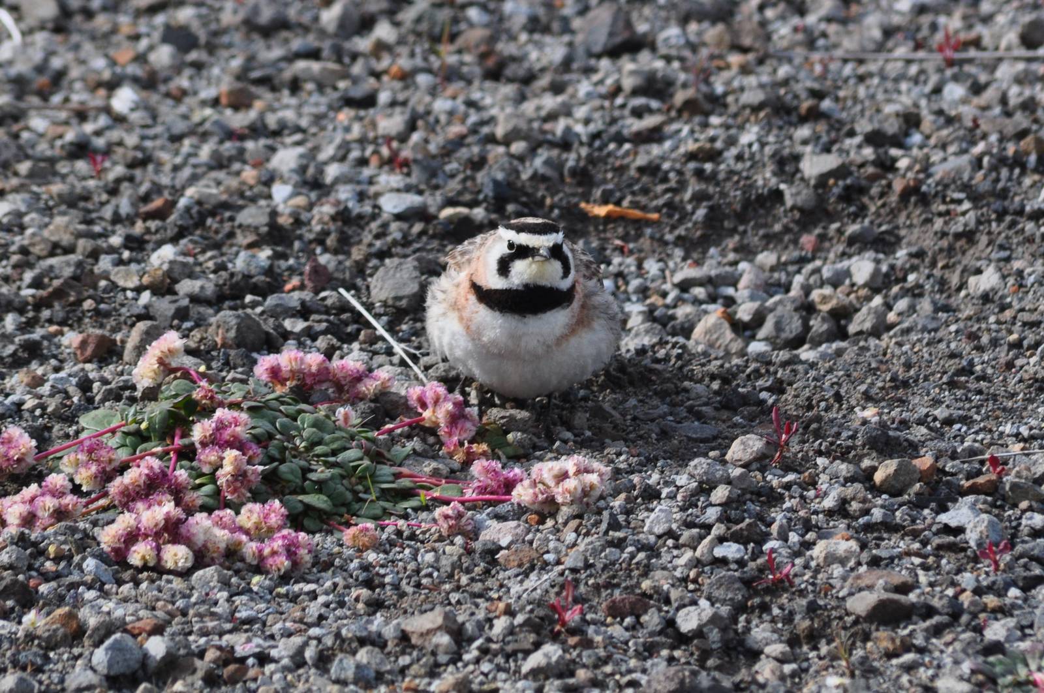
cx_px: 522
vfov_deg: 3.0
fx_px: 13031
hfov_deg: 4.6
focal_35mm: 450
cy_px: 346
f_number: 10
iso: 280
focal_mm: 300
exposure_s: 1/250
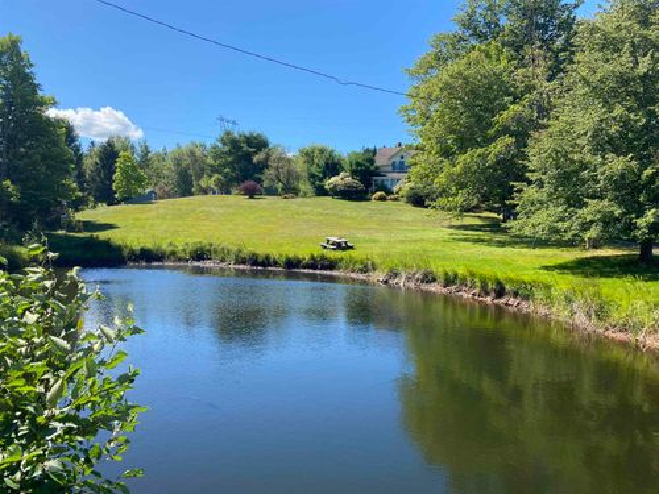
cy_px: 247
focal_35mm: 26
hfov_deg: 67.3
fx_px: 495
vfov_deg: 53.1
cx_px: 330
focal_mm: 4.25
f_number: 1.8
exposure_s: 1/1629
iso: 32
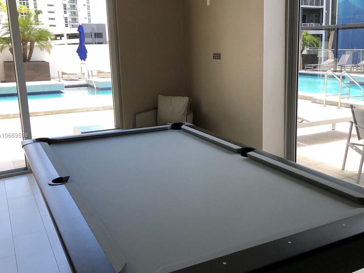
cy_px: 136
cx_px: 226
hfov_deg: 48.5
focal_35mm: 38
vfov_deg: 37.7
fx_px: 400
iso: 64
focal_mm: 3.99
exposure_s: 1/120
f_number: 1.8
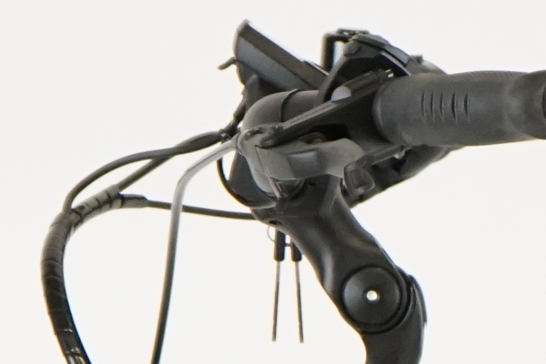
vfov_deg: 3.3
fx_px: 6262
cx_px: 928
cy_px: 1142
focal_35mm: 413
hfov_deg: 4.9
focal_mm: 60
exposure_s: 1/200
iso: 2500
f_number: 6.3
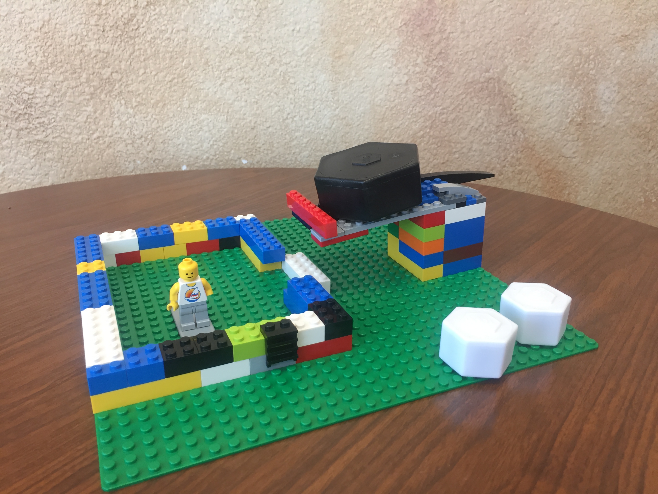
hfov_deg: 61.7
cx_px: 329
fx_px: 551
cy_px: 247
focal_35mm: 29
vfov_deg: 48.2
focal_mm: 4.15
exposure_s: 1/40
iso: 32
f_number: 2.2
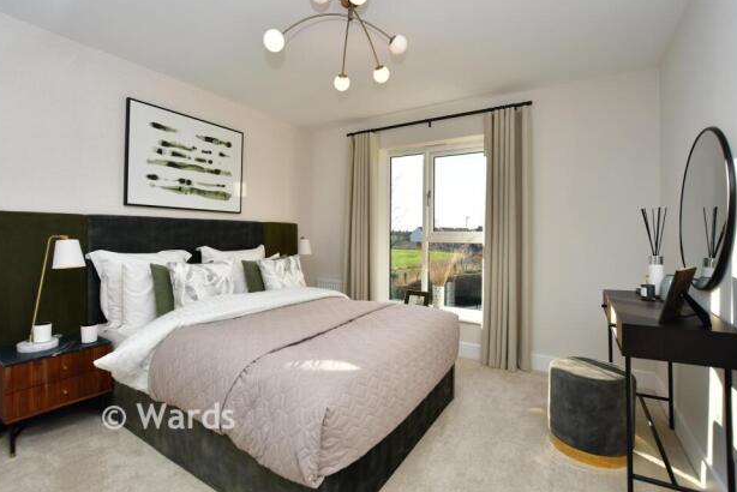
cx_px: 357
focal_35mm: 16
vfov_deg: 73.8
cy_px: 237
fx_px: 328
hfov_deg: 96.7
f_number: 7.1
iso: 160
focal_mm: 10
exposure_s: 1/200
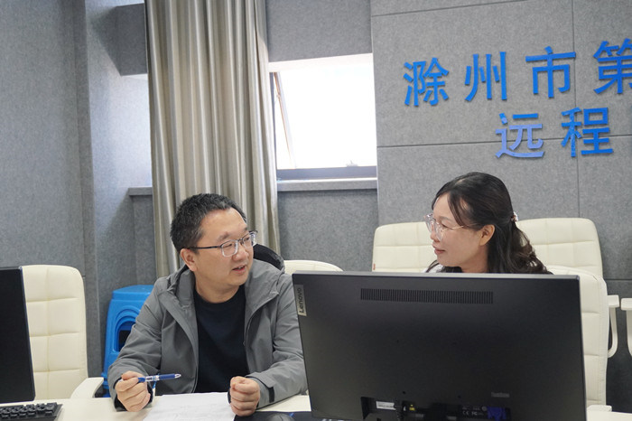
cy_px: 210
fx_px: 737
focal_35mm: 42
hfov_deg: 46.4
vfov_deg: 31.9
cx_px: 316
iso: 2000
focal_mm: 28
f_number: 4.5
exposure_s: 1/160
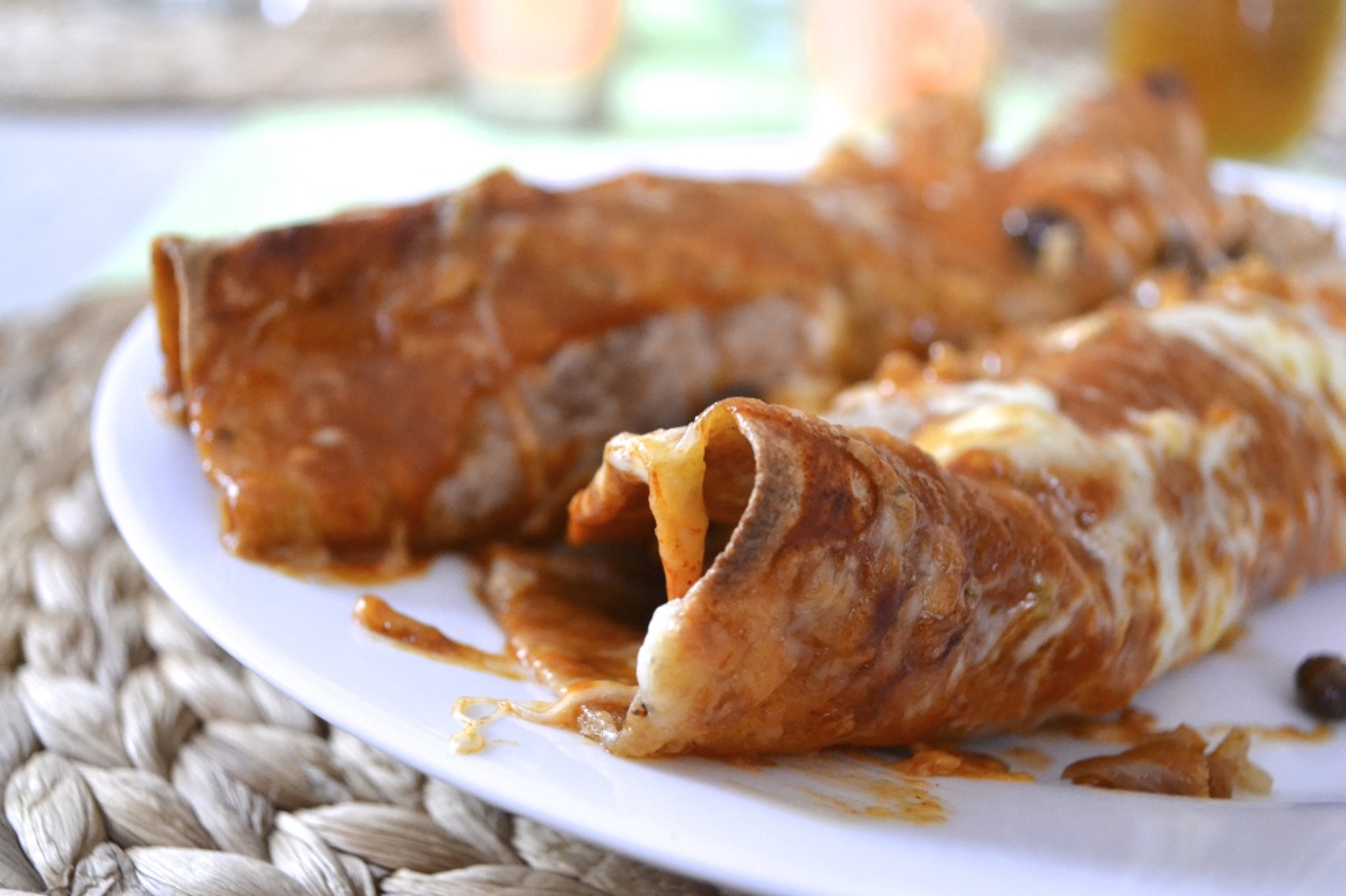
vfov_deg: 28.1
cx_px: 673
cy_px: 448
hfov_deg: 41.1
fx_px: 1794
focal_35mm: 48
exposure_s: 1/8
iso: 3200
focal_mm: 32
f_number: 4.8
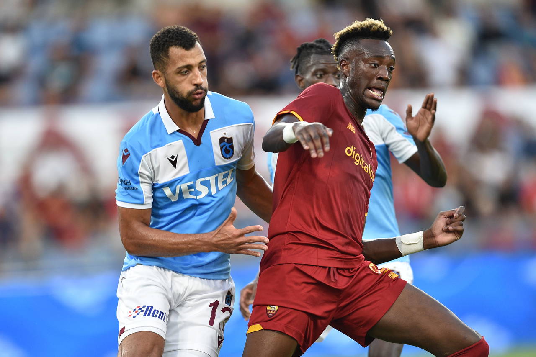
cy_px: 178
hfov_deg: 5.2
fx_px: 5954
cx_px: 268
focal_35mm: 400
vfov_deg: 3.4
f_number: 2.8
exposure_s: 1/1250
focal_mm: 400
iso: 1600
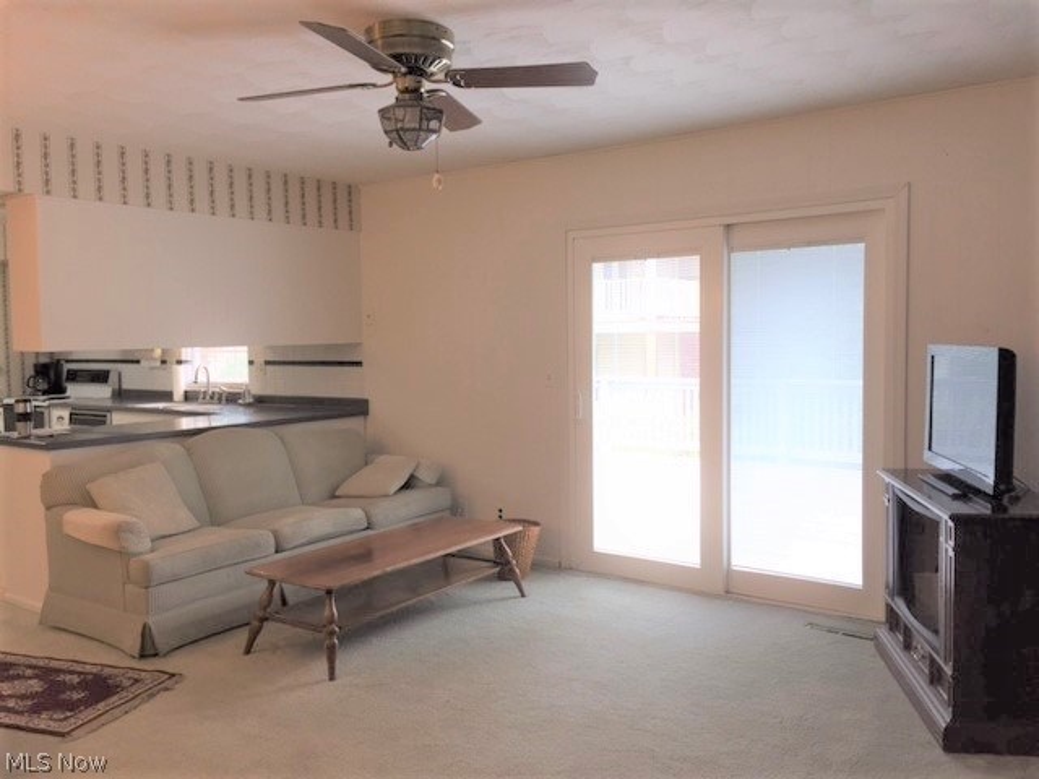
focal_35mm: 29
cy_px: 390
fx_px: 870
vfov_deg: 48.2
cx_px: 520
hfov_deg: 61.7
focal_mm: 4.15
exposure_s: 1/40
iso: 32
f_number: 2.2
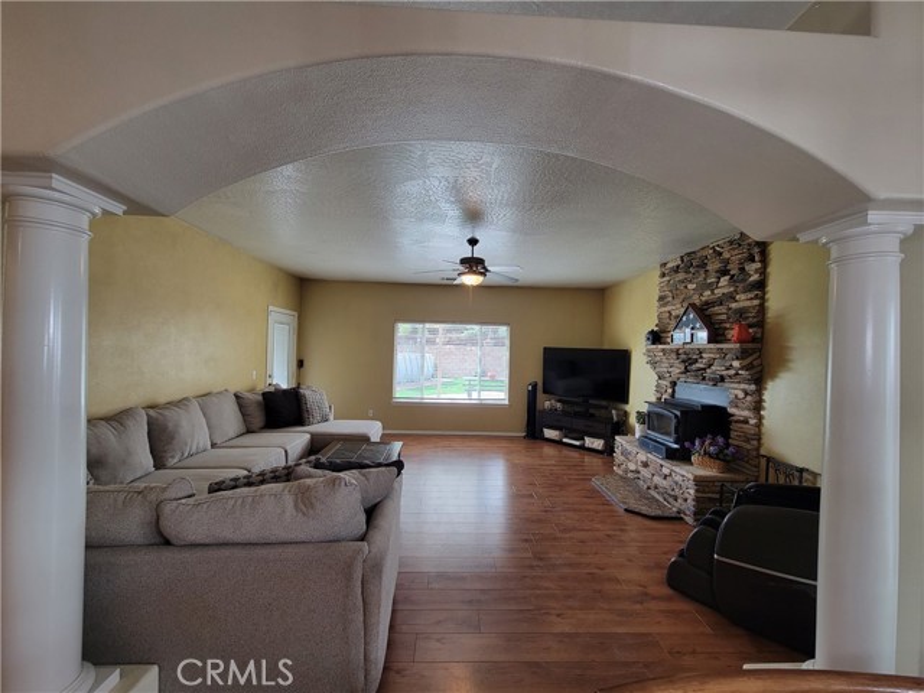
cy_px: 346
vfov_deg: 89.9
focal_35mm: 13
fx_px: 347
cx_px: 462
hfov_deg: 106.2
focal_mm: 2.2
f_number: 2.2
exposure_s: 1/60
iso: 100
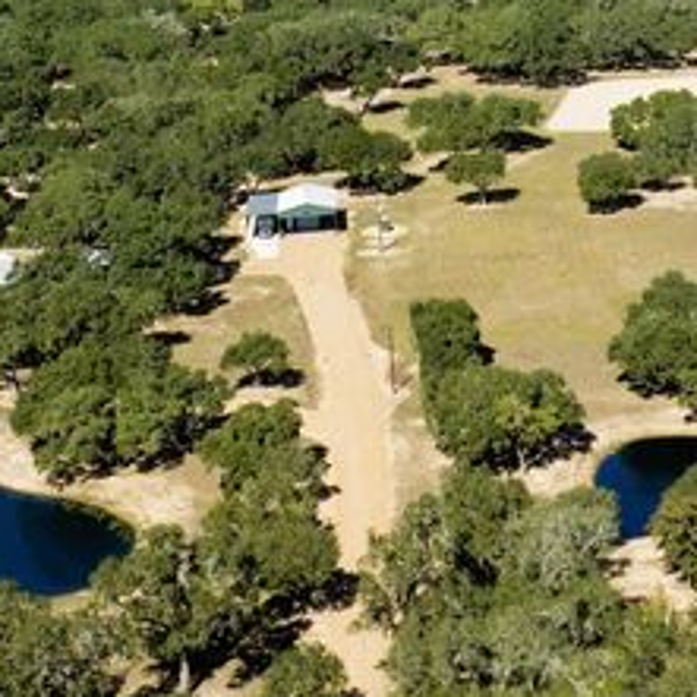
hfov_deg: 34.8
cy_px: 388
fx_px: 1093
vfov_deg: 35.3
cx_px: 199
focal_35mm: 48
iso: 100
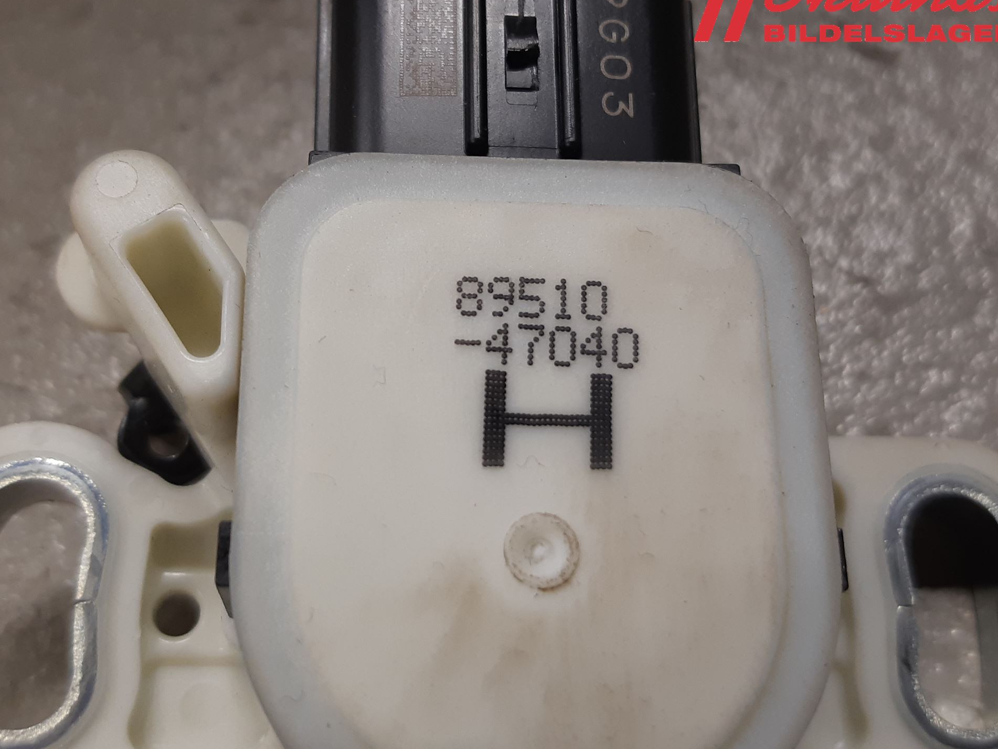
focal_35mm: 28
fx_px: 807
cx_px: 479
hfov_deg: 63.4
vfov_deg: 49.7
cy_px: 356
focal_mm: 3.93
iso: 64
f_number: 1.7
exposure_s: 1/50
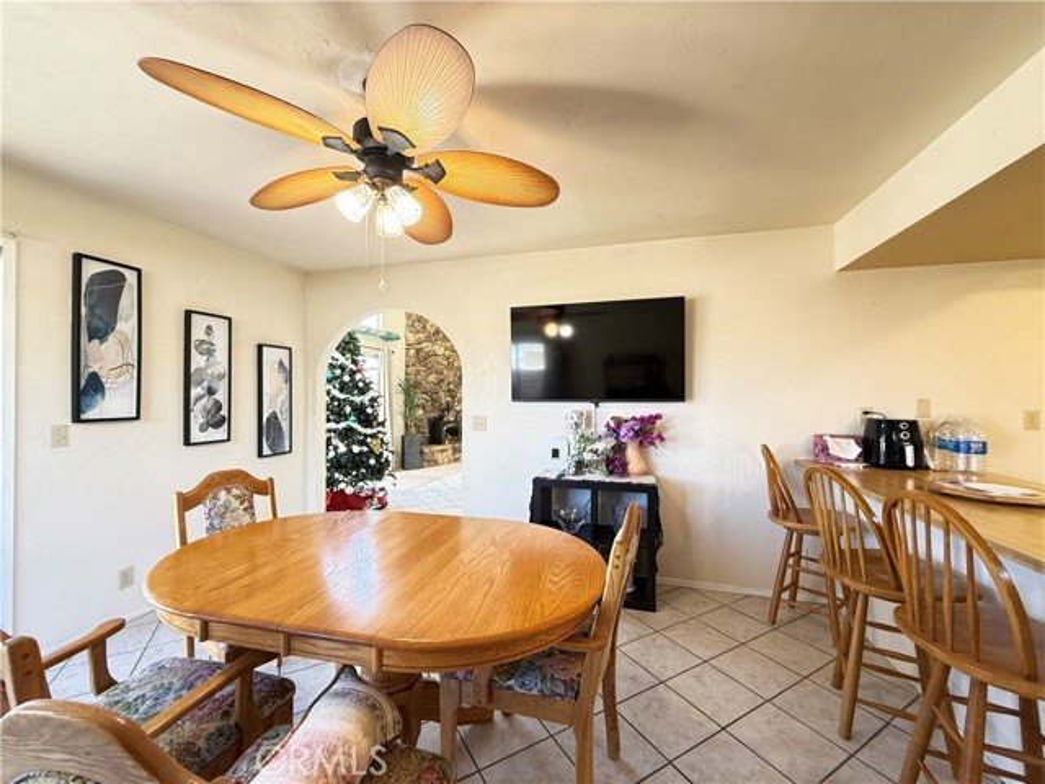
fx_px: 423
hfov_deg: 102.1
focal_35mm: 14
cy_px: 392
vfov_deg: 85.7
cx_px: 522
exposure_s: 1/60
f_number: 2.2
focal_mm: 2.22
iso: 320
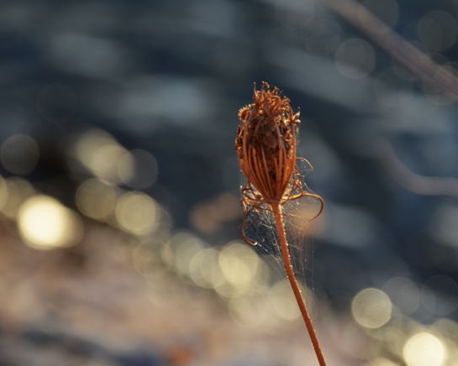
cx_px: 303
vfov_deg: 7.1
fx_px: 2937
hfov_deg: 8.9
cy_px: 176
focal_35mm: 217
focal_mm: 105
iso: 360
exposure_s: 1/125
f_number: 8
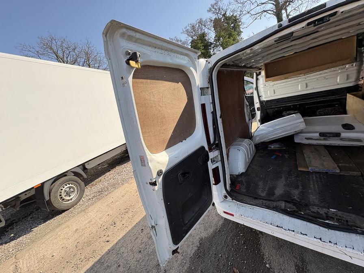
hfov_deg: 102.1
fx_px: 147
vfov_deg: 85.7
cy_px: 136
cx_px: 182
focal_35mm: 14
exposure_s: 1/495
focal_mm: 2.22
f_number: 2.2
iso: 40
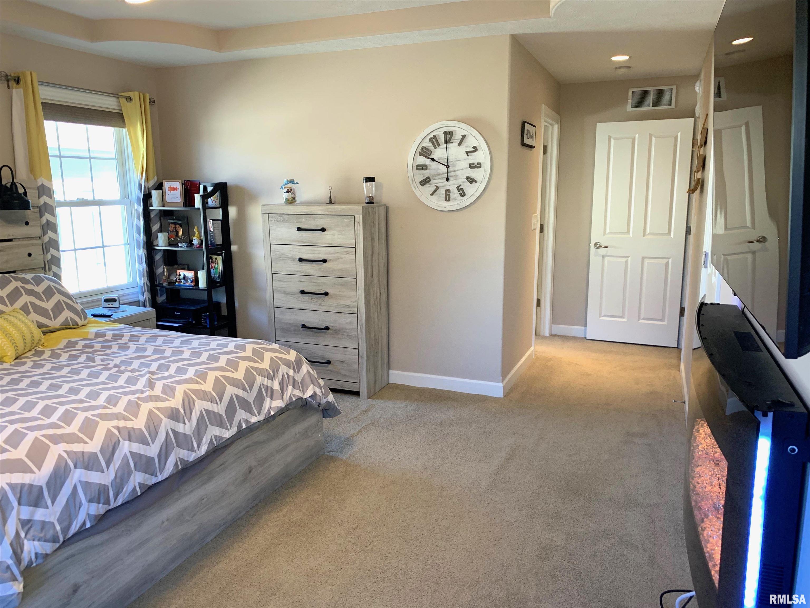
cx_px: 405
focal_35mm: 26
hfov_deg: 67.3
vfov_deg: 53.1
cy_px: 304
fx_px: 608
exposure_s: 1/60
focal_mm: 4.25
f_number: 1.8
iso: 100
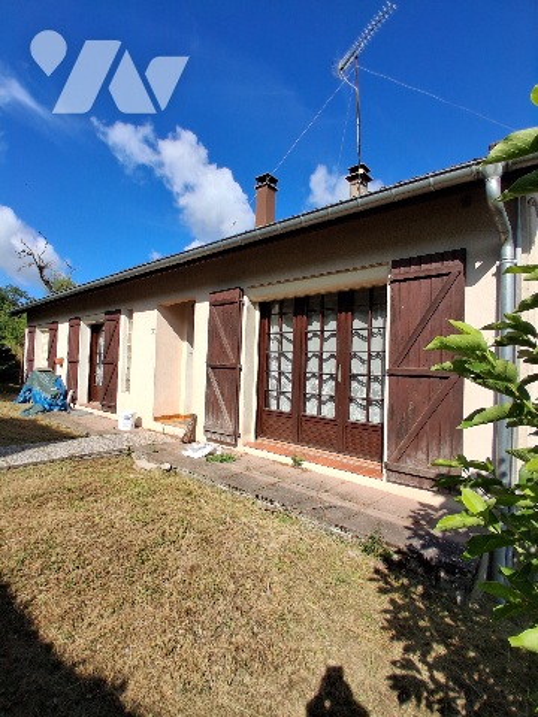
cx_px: 269
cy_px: 358
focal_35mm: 17
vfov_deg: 91.0
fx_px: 352
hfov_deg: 74.7
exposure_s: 1/1645
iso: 50
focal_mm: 1.4
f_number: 2.2
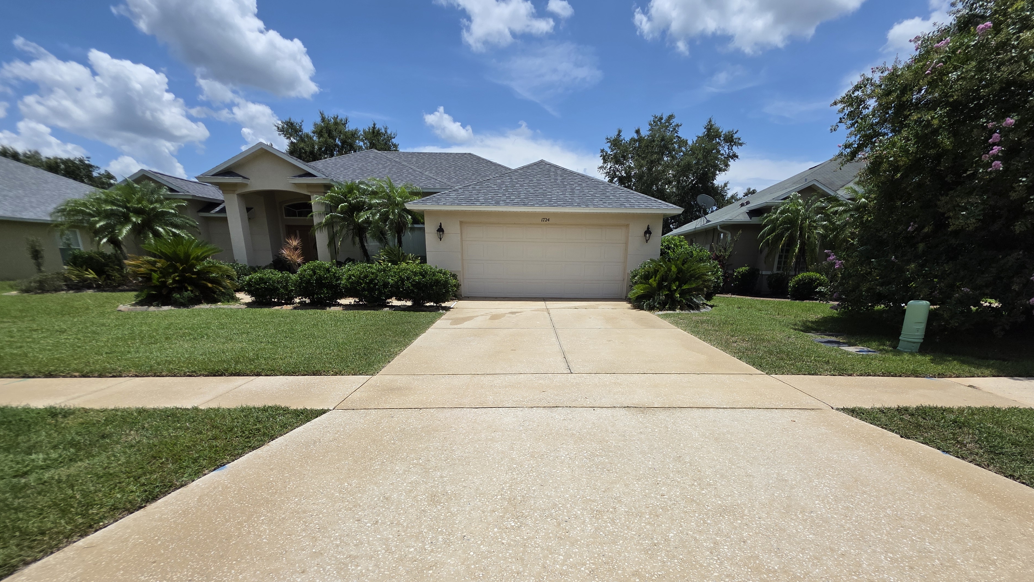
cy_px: 385
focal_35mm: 15
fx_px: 411
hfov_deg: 102.9
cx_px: 541
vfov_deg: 68.7
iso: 40
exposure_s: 1/4217
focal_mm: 2.2
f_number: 1.9
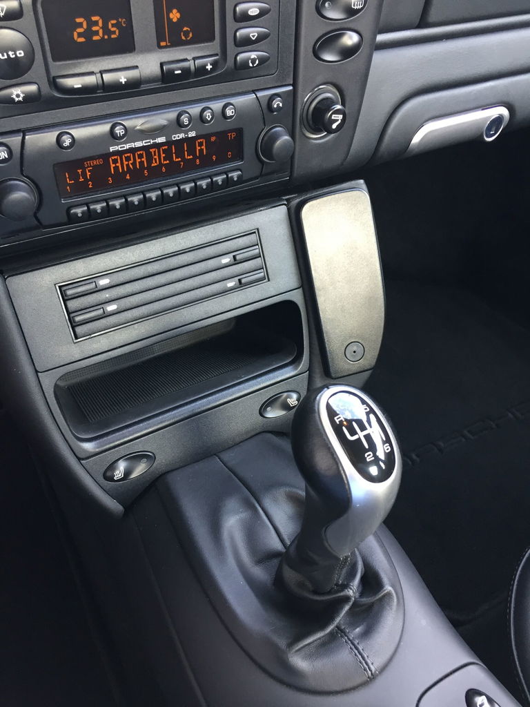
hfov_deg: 48.2
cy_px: 354
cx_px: 265
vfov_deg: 61.7
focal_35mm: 29
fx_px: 592
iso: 80
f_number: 2.2
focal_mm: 4.15
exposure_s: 1/33
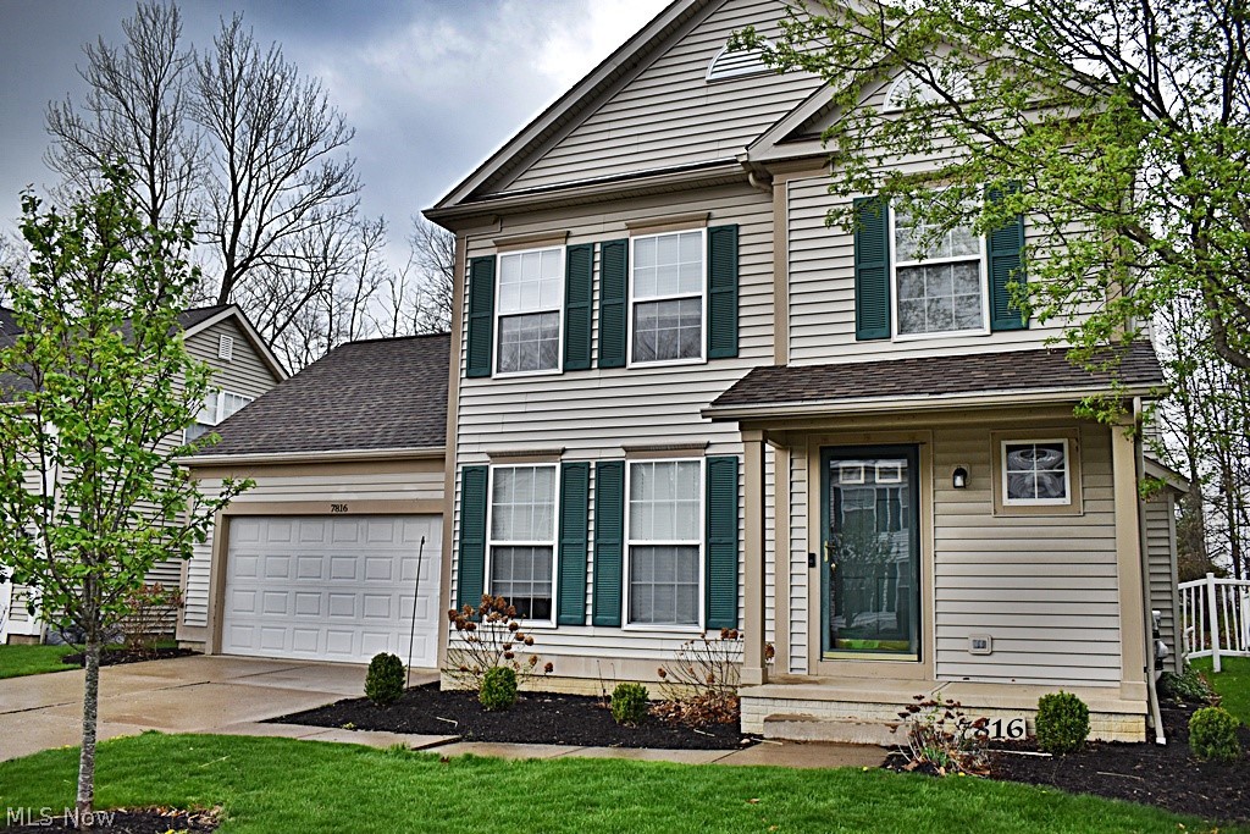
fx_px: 1042
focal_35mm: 30
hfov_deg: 61.9
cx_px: 625
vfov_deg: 43.6
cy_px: 417
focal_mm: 20
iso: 400
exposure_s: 1/250
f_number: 5
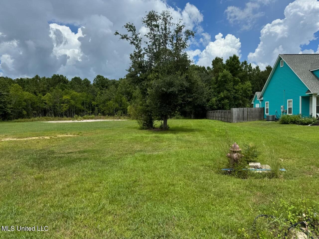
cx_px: 160
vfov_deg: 56.8
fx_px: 221
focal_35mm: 24
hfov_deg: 71.6
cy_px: 120
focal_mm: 6.76
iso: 80
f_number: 1.78
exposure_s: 1/4950
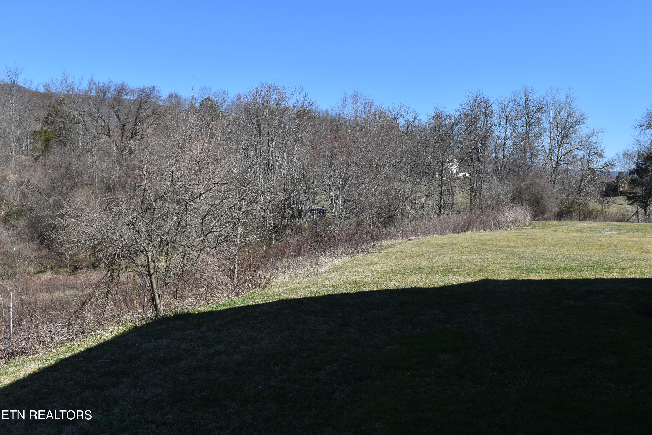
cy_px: 218
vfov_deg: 36.9
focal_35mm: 36
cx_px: 326
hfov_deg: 53.1
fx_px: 652
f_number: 8
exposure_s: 1/250
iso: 110
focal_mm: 24
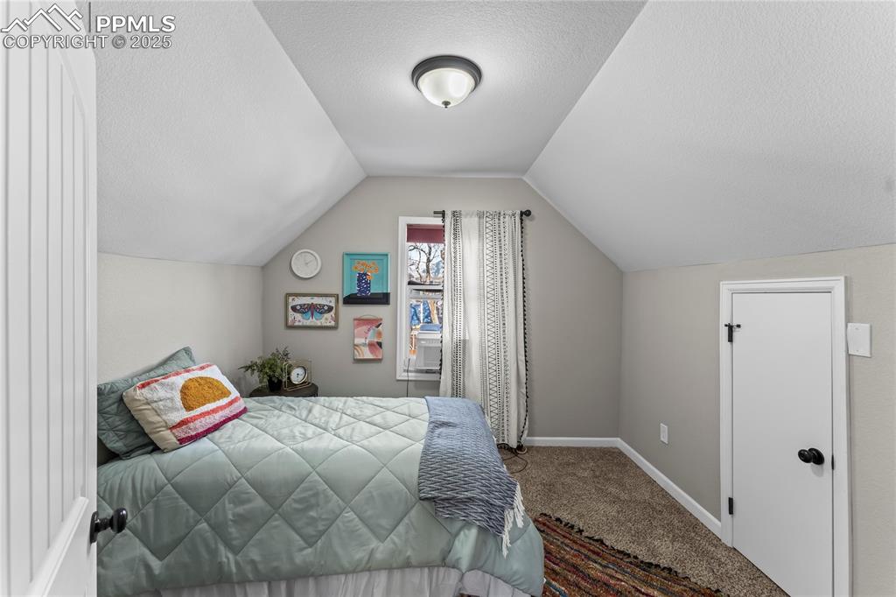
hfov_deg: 104.3
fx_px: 348
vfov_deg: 81.2
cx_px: 448
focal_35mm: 14
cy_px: 298
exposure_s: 1/4
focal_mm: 14
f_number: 8
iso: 800
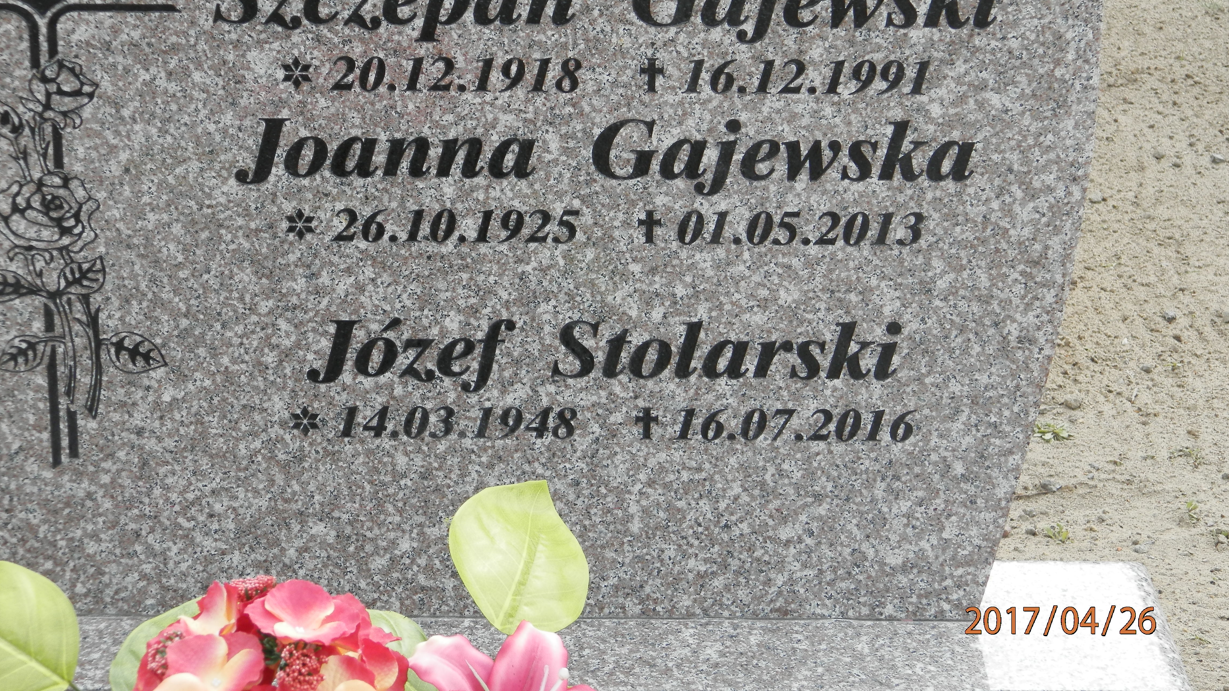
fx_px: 2933
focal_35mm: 90
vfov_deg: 13.4
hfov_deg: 23.7
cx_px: 612
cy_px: 256
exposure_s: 1/200
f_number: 4.2
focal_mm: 14.6
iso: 80
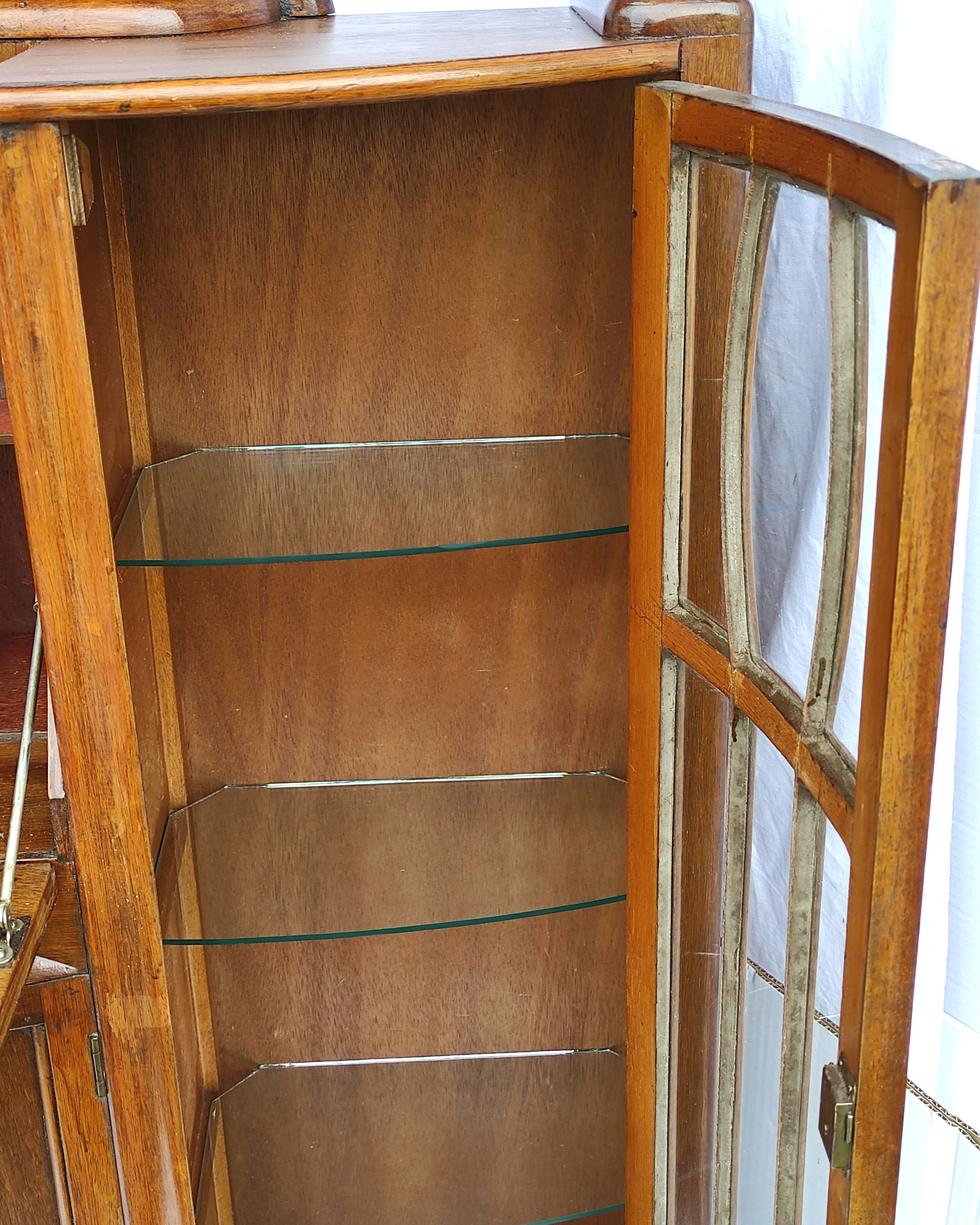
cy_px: 627
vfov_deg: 64.1
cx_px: 474
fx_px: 979
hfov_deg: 53.2
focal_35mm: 27
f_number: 1.89
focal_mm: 5.43
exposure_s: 1/116
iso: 100
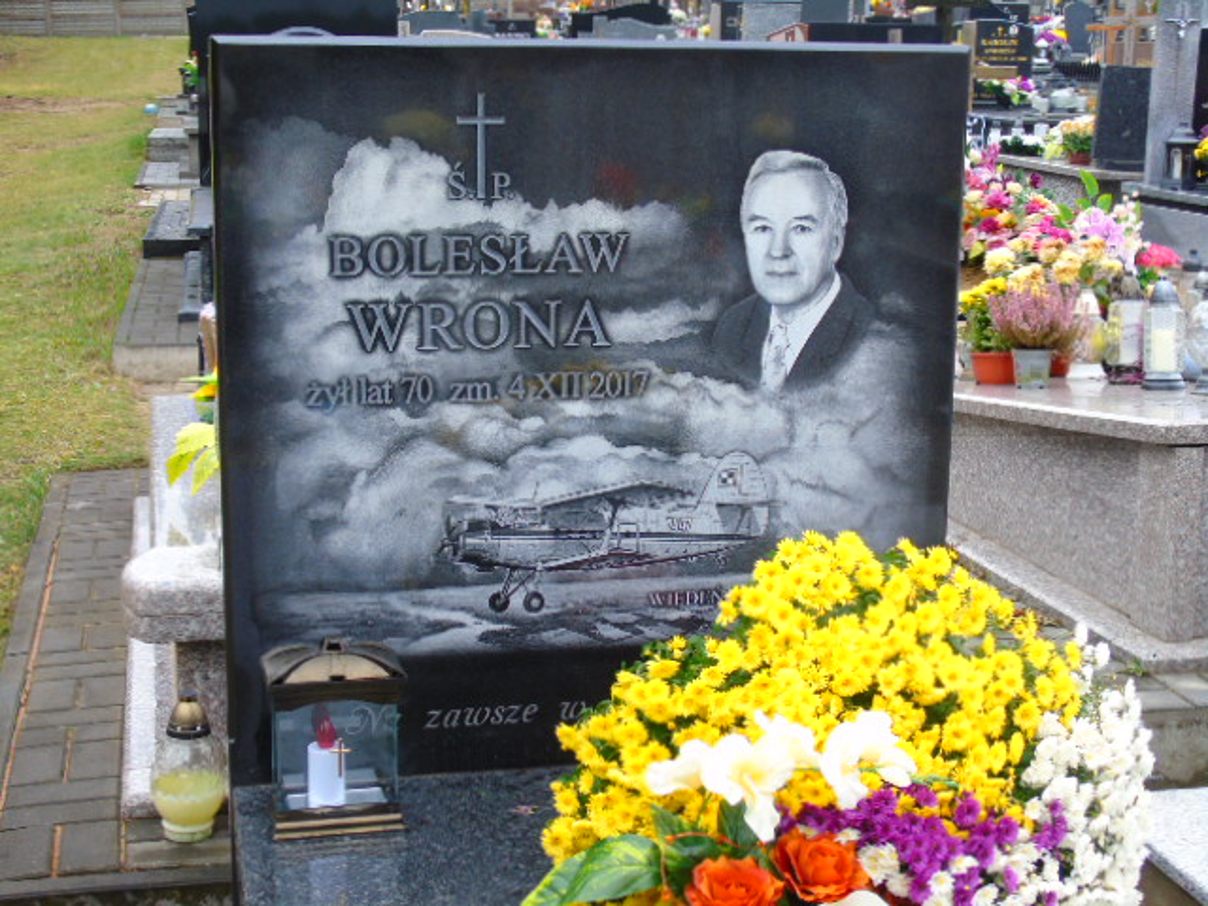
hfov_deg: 35.5
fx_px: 1884
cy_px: 453
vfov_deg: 27.0
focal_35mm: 54
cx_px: 604
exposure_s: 1/30
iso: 100
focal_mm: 9.6
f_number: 4.3
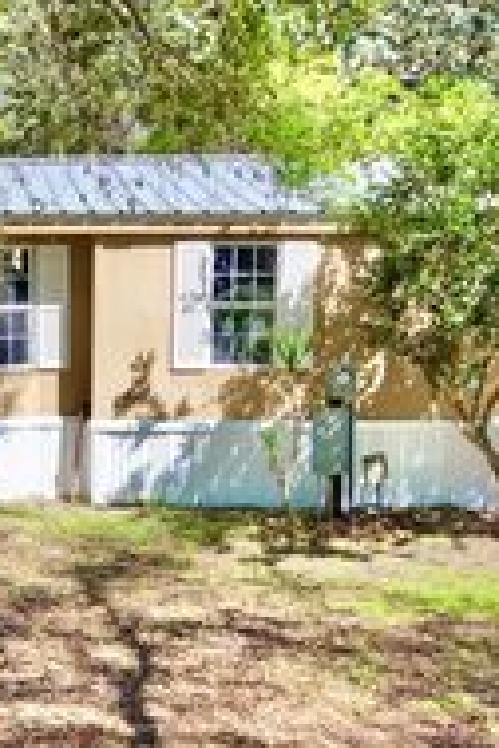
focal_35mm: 66
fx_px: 1372
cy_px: 425
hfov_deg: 19.9
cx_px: -16
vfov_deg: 30.5
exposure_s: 1/2000
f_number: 1.8
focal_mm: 8.67
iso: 290
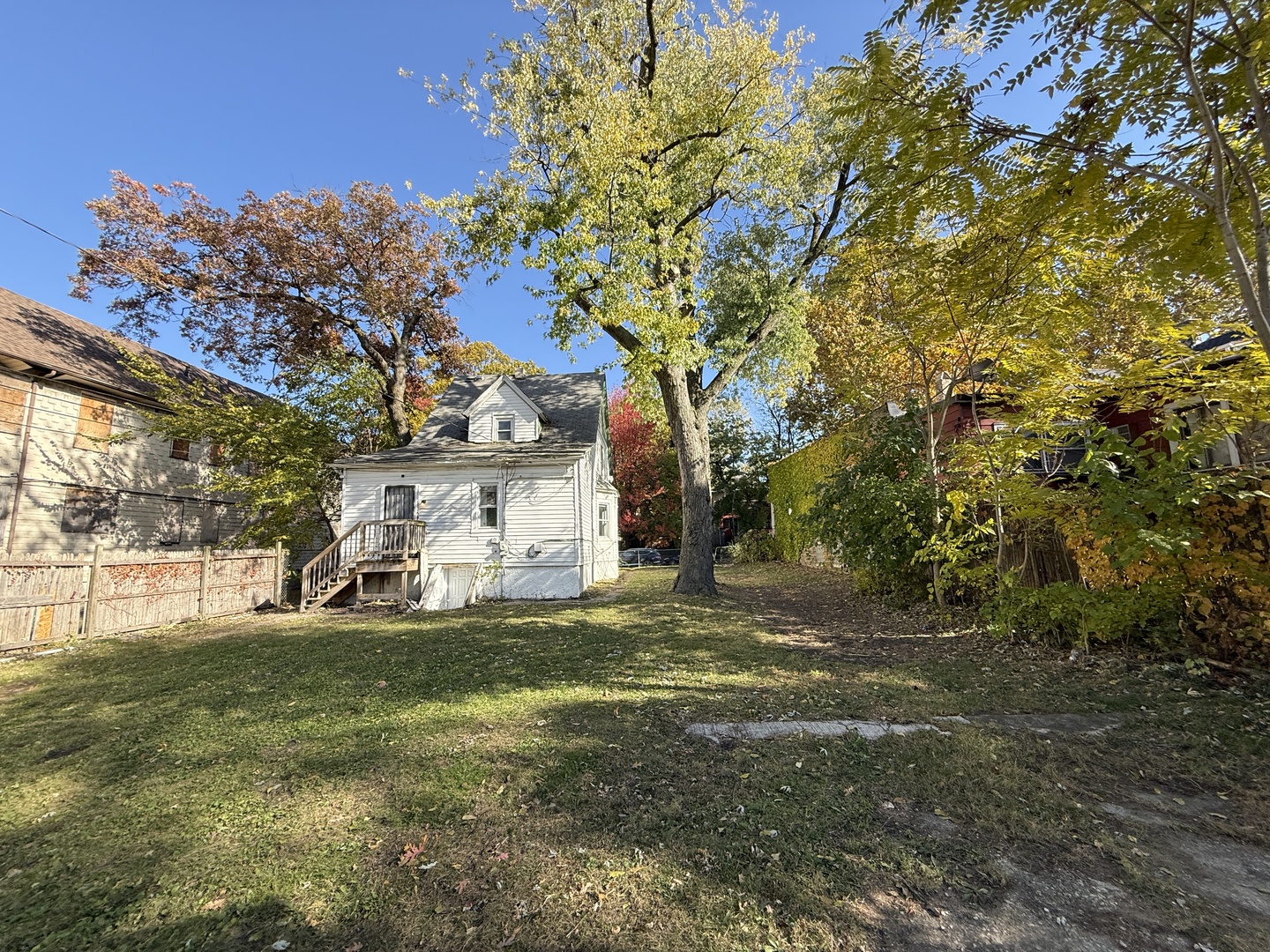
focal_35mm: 14
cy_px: 476
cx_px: 635
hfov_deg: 102.1
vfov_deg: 85.7
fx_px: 514
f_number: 2.2
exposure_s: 1/701
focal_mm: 2.22
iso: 64
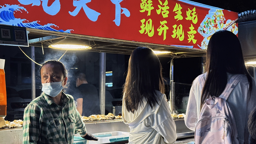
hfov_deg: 38.5
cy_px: 78
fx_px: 367
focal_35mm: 54
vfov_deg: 22.2
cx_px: 131
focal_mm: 6.76
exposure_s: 1/100
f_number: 1.78
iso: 125
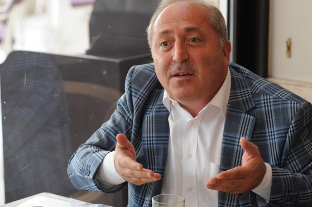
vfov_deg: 12.3
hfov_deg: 18.4
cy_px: 98
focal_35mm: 111
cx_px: 170
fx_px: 961
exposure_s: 1/100
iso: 800
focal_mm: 100
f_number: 4.5
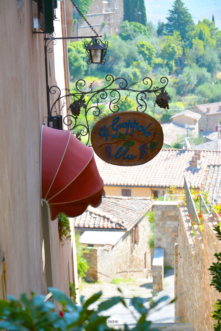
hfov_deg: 13.8
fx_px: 912
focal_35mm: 99
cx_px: 110
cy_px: 166
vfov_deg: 20.6
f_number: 5.3
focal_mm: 66
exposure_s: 1/100
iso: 100
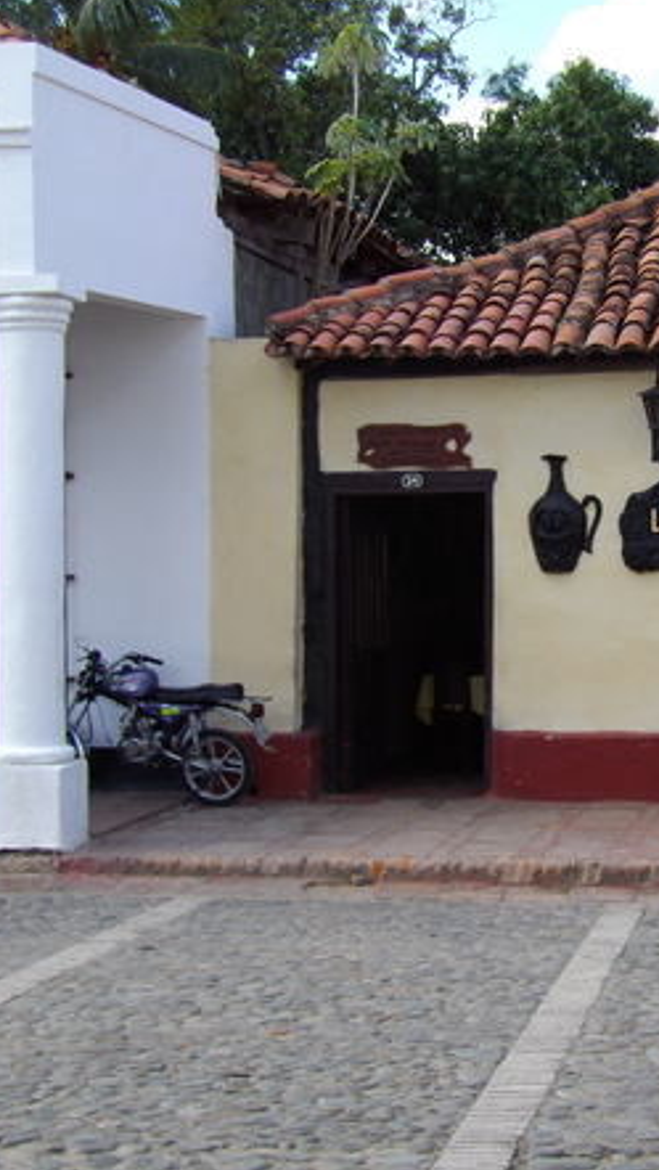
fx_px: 2203
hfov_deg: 16.8
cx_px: 550
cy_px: 580
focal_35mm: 71
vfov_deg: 29.7
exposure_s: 1/320
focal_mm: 8.5
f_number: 3.5
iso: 100
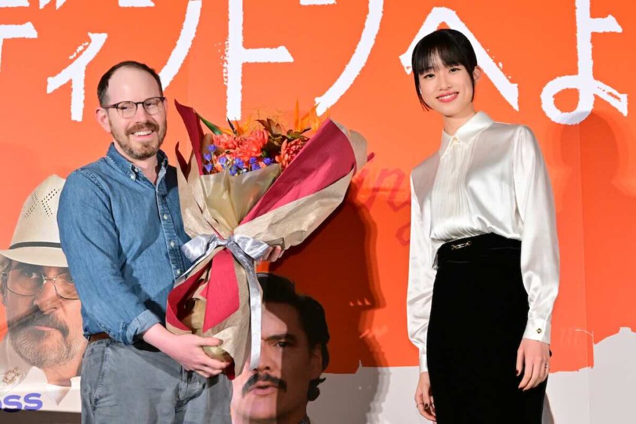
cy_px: 212
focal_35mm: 91
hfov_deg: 22.4
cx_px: 318
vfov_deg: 15.0
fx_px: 1608
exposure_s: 1/200
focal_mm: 61
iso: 3200
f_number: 6
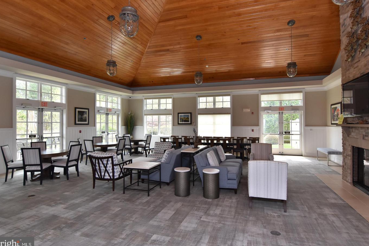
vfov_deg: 64.6
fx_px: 195
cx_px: 187
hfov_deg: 86.9
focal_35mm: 19
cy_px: 121
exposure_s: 1/200
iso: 800
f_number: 7.1
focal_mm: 12
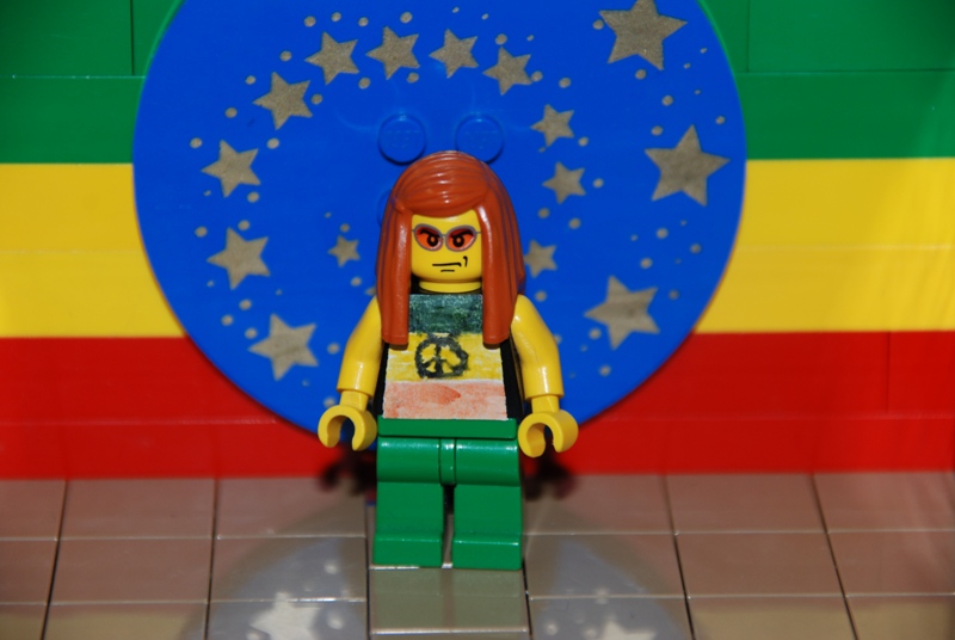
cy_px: 320
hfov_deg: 6.9
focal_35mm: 300
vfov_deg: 4.6
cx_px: 478
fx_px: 7970
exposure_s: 1/60
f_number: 6.3
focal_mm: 200
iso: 200
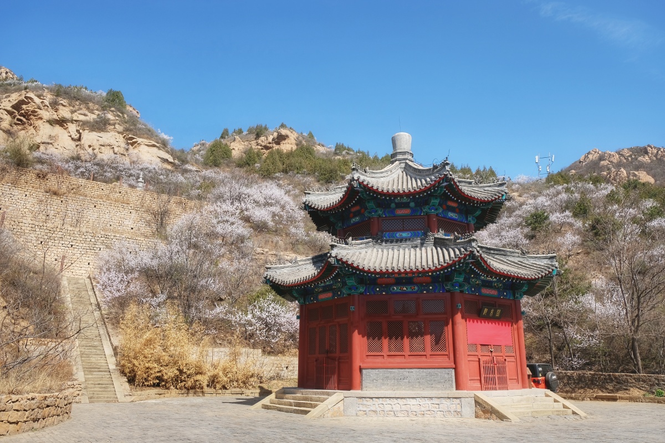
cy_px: 222
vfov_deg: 47.9
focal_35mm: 27
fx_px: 499
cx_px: 332
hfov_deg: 67.4
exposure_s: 1/550
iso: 200
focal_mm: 18
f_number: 5.6
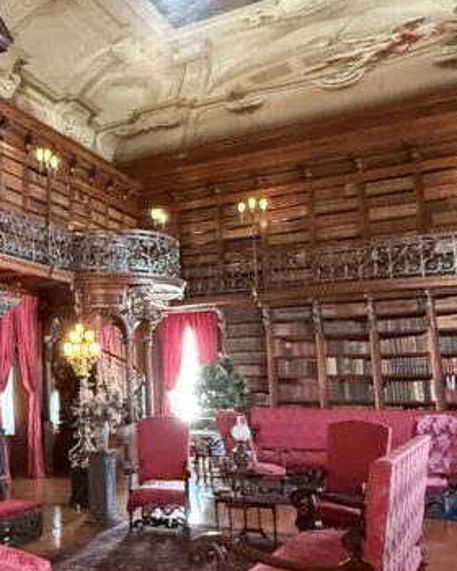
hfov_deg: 34.0
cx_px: -2
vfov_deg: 45.8
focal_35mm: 40
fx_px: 676
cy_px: 290
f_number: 2.2
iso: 1250
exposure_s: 1/40
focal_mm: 2.22
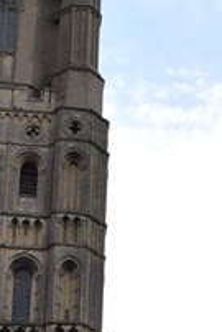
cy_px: 541
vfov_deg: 16.8
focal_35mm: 107
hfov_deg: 12.8
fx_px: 988
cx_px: 110
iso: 200
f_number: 10
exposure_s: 1/500
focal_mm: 16
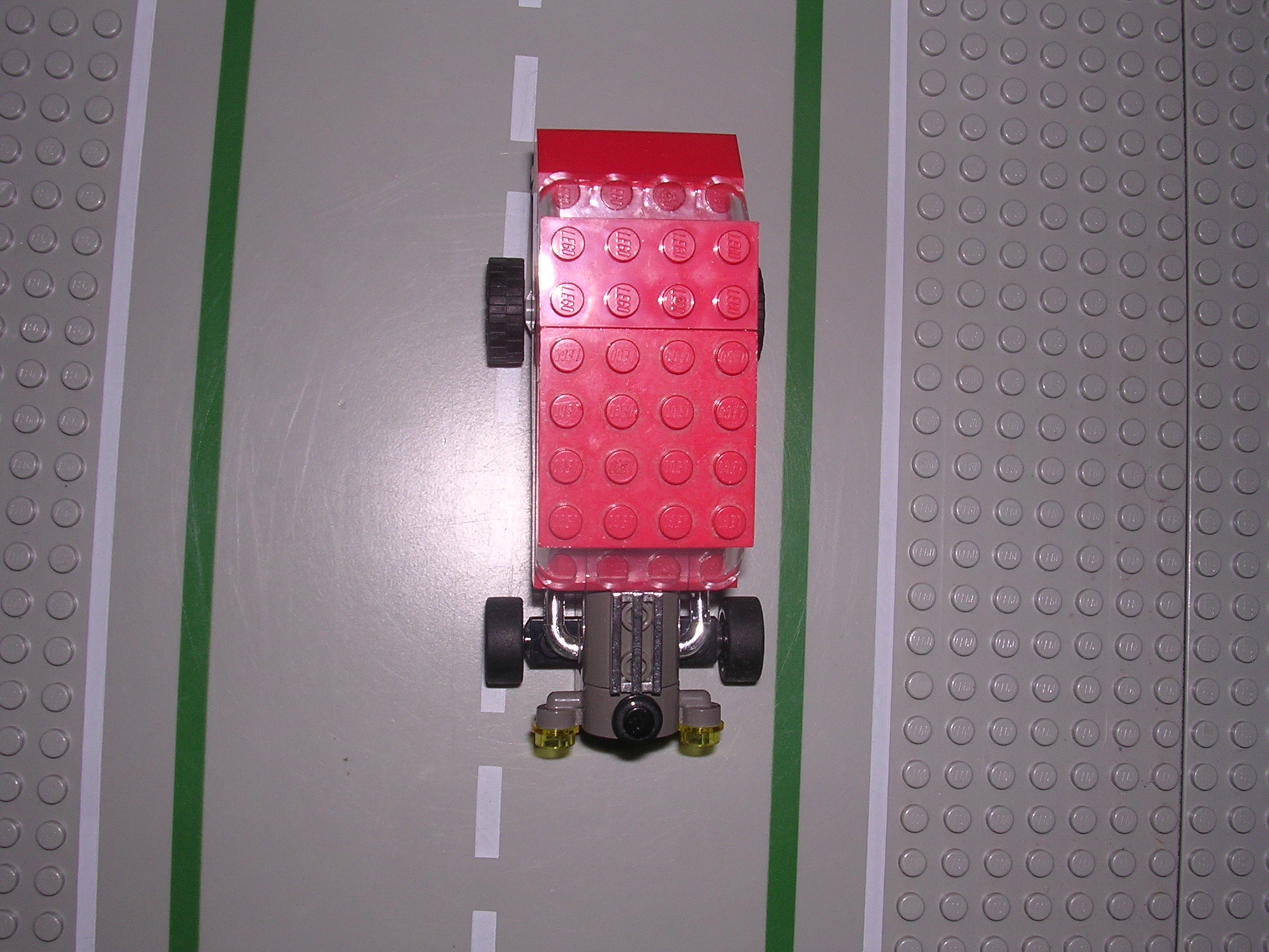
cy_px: 476
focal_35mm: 38
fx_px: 1393
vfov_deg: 37.7
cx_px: 634
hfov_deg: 49.0
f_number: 5.6
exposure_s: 1/60.1
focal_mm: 5.8
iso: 100
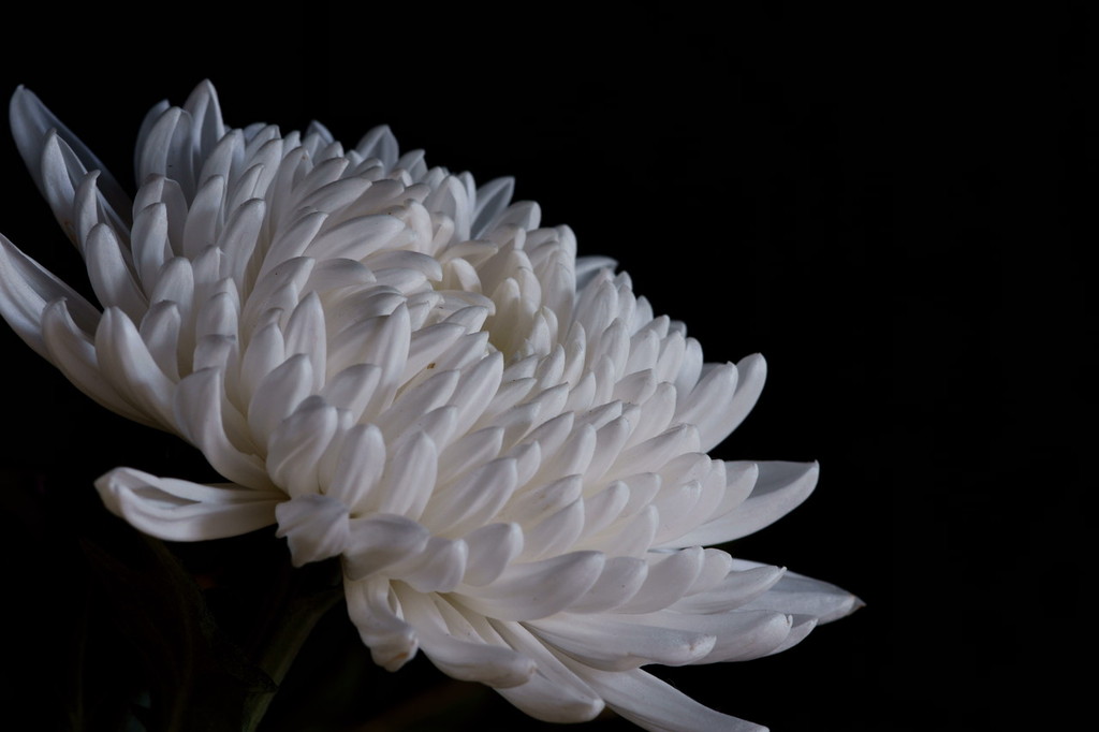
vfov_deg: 8.7
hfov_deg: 13.0
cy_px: 366
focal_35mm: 158
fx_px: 4806
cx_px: 550
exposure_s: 1/1.25
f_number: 11
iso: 200
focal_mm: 105
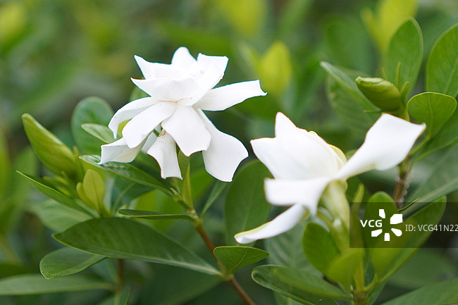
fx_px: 822
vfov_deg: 21.0
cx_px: 225
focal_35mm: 65
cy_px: 138
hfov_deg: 31.1
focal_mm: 35
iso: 800
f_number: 2.2
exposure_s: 1/1250
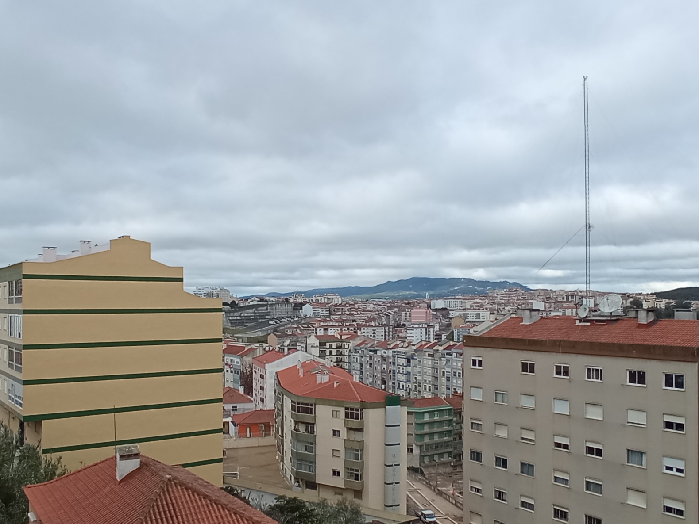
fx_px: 626
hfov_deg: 58.3
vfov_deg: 45.3
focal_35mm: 31
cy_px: 299
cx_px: 320
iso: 111
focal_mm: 1.65
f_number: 2.2
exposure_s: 1/1003
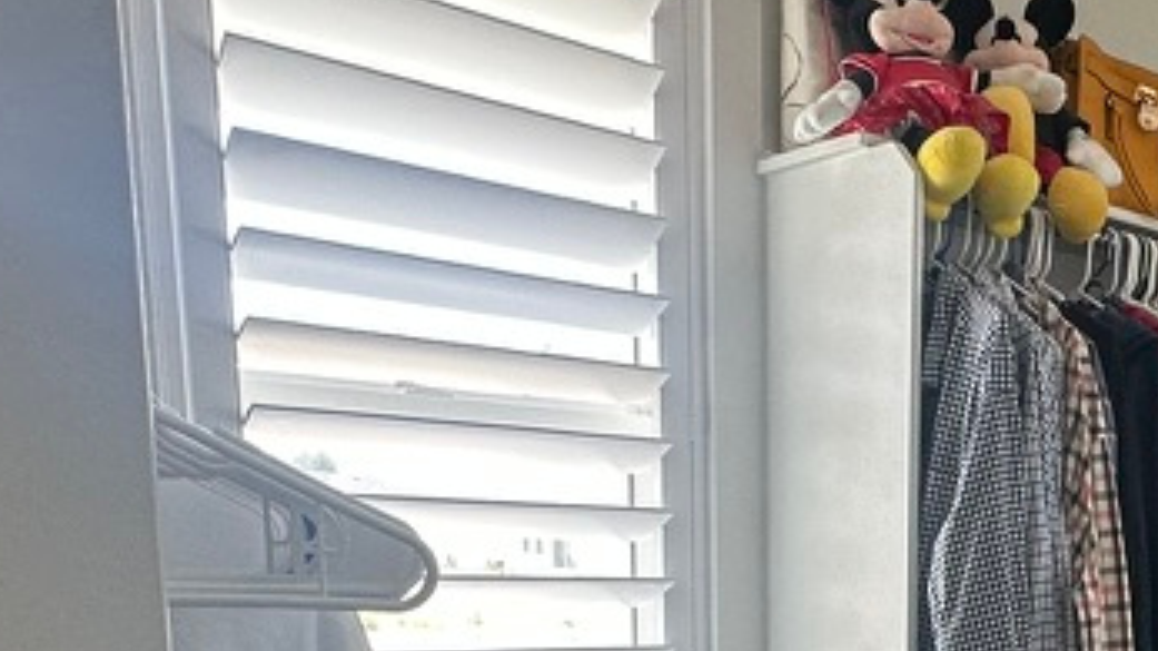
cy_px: 778
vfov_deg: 24.1
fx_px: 1381
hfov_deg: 41.4
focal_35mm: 45
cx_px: 1071
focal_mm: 2.22
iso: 160
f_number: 2.2
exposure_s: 1/120
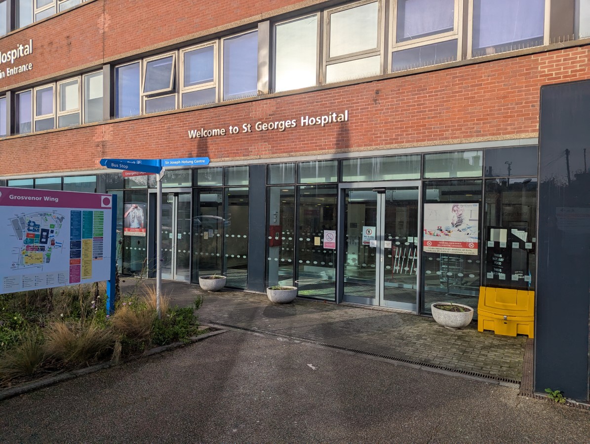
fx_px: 410
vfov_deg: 56.9
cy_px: 222
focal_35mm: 24
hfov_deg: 71.5
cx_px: 295
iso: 46
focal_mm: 6.81
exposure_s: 1/4049
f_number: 1.85
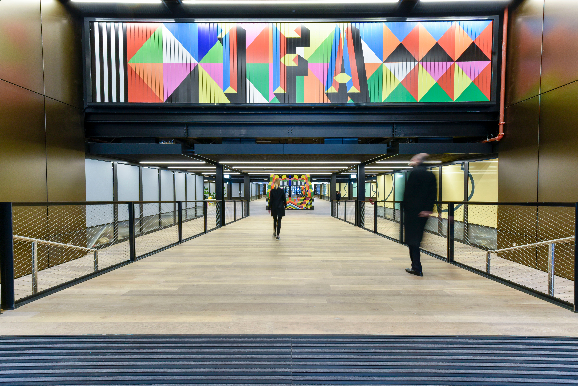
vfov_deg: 81.2
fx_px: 225
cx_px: 289
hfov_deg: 104.2
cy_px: 193
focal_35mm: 14
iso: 400
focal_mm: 14
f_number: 11
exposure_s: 1/4
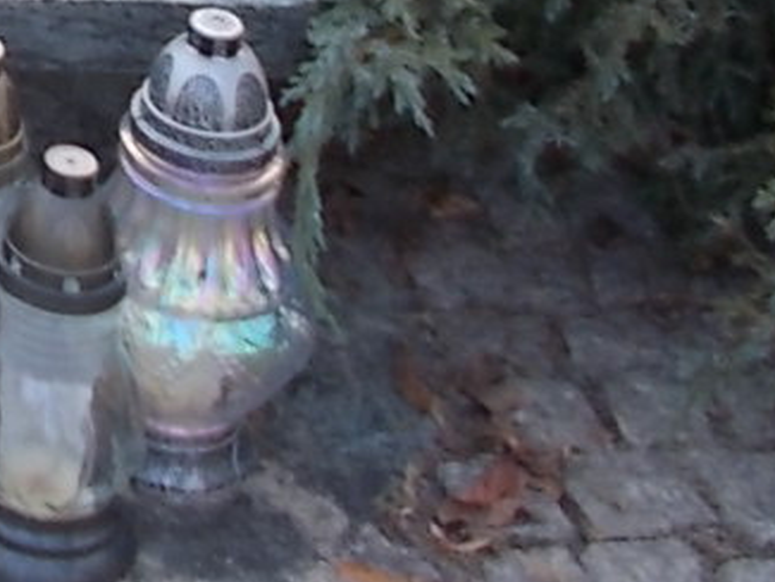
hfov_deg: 13.7
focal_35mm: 128
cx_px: -641
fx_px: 2867
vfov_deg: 10.7
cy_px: -563
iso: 80
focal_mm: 4.6
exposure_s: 1/100
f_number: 3.2
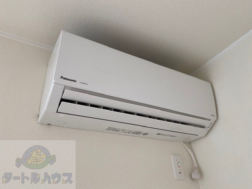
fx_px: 189
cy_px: 94
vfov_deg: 53.1
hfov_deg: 67.3
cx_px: 126
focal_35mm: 26
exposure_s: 1/82
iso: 125
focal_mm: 4.25
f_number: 1.8
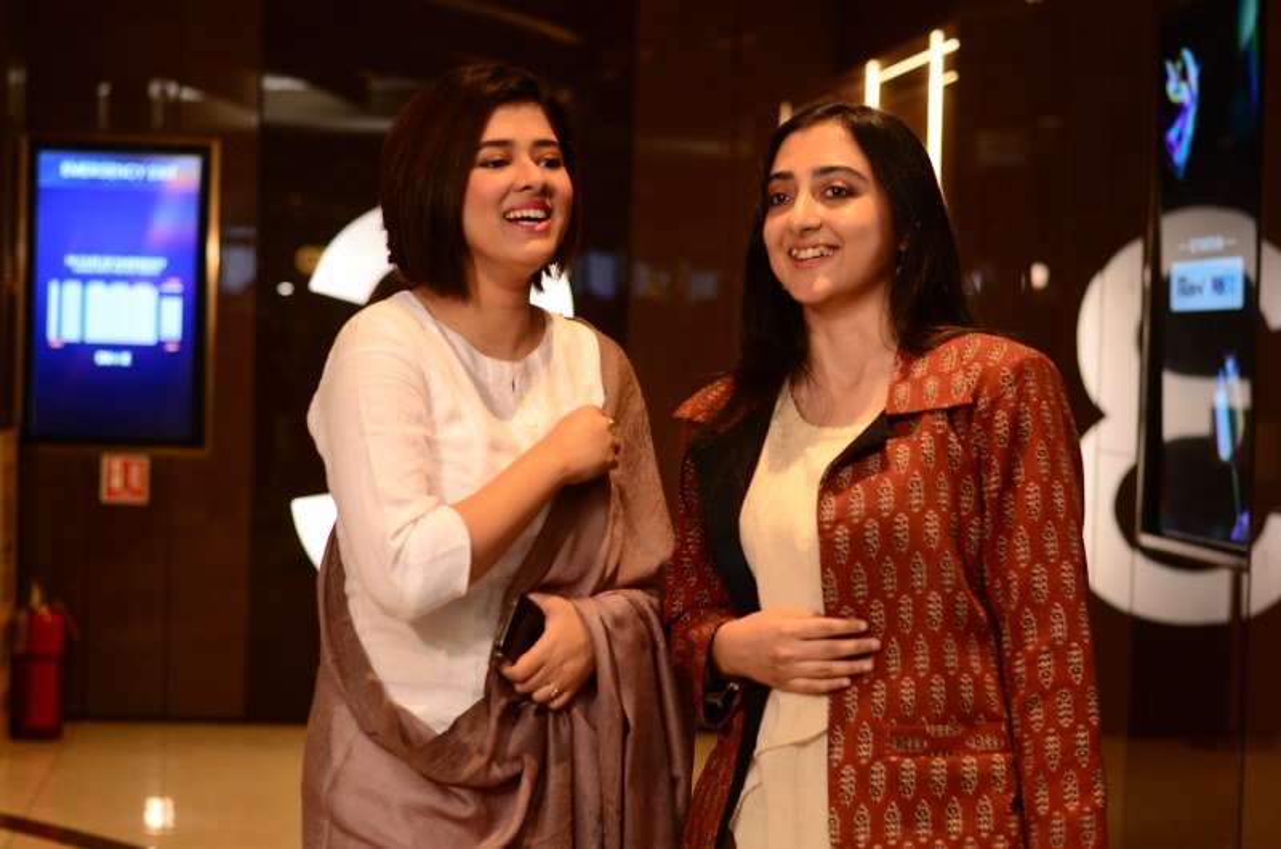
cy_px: 424
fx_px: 2663
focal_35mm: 75
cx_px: 640
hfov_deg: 27.0
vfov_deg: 18.1
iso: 800
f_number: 2.5
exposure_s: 1/100
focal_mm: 50
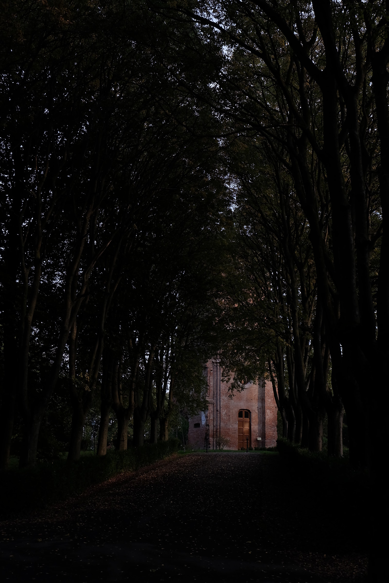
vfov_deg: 37.5
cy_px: 292
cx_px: 194
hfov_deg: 25.5
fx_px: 859
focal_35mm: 53
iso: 200
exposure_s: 1/200
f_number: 5.6
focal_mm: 35.5
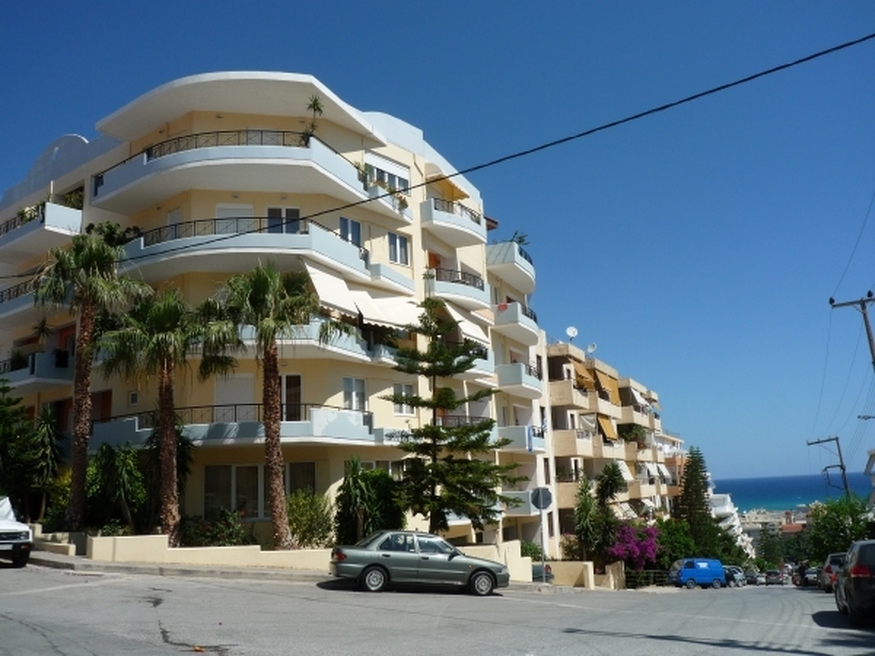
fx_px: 758
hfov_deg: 60.0
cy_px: 328
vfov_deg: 46.8
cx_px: 438
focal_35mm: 30
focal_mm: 5.3
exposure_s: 1/800
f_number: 5.6
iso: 100
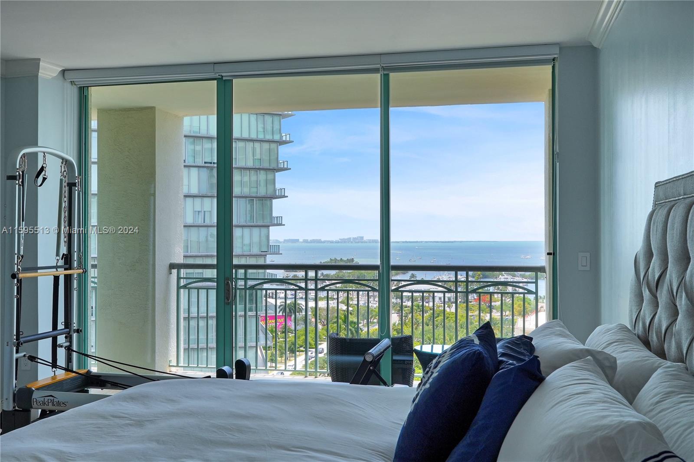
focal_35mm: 36
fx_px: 694
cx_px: 347
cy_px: 231
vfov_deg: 36.9
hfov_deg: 53.1
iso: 250
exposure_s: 1/500
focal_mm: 24.5
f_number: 13
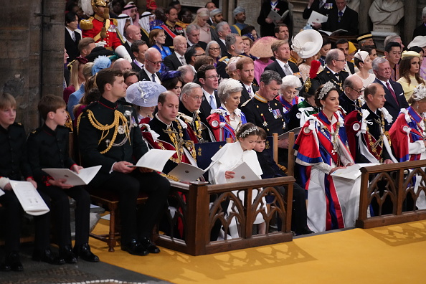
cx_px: 213
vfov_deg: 10.7
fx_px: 1515
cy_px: 142
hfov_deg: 16.0
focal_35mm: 128
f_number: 4
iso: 5000
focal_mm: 128
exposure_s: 1/200
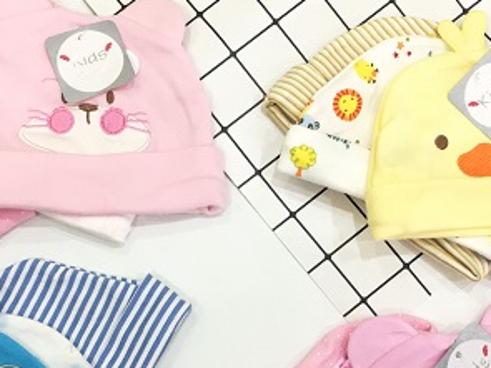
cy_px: 278
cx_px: 213
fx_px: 837
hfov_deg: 32.7
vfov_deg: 24.5
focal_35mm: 59
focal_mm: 4.15
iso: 125
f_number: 2.2
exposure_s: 1/33
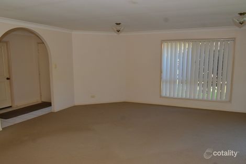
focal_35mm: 26
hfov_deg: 70.5
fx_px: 174
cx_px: 123
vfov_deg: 50.4
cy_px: 82
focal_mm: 17
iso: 400
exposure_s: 1/60
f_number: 5.6
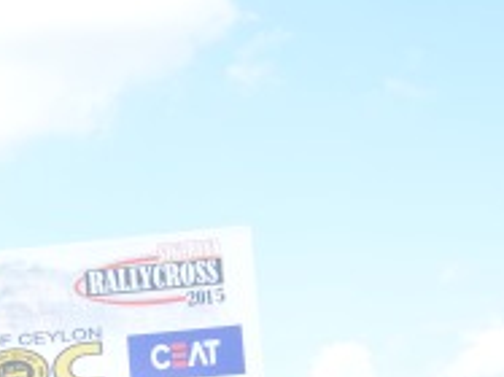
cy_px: 438
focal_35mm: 120
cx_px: -178
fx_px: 1746
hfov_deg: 15.5
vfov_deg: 12.1
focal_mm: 26
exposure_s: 1/200
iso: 320
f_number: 9
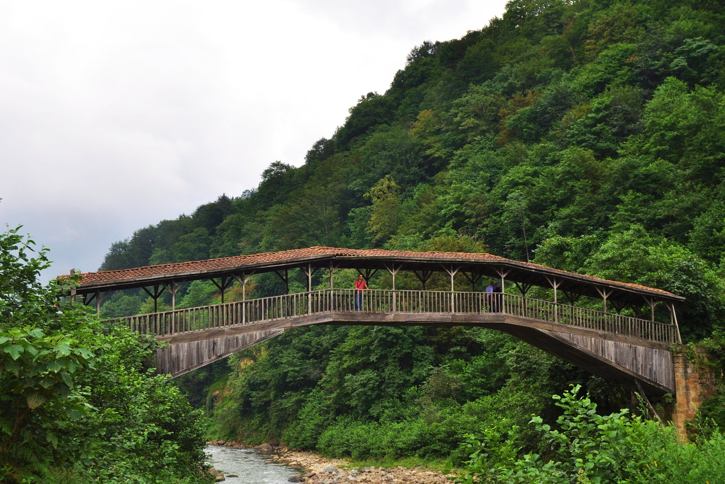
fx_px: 1047
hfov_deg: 38.2
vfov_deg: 26.0
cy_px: 244
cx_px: 364
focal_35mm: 52
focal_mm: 34
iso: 200
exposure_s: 1/200
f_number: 6.3
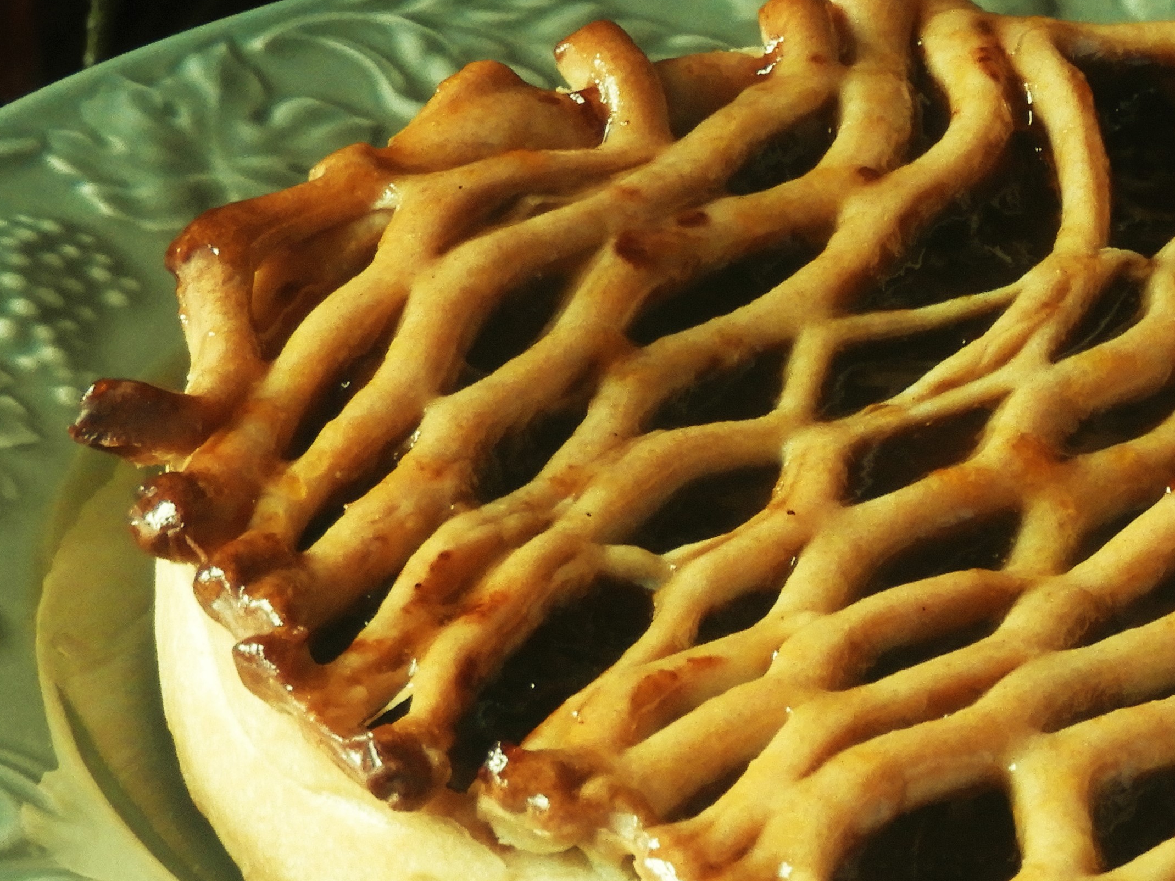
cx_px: 1235
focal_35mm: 412
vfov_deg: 3.6
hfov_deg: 4.8
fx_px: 13984
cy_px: 656
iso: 450
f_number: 5.2
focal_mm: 30.5
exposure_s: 1/15
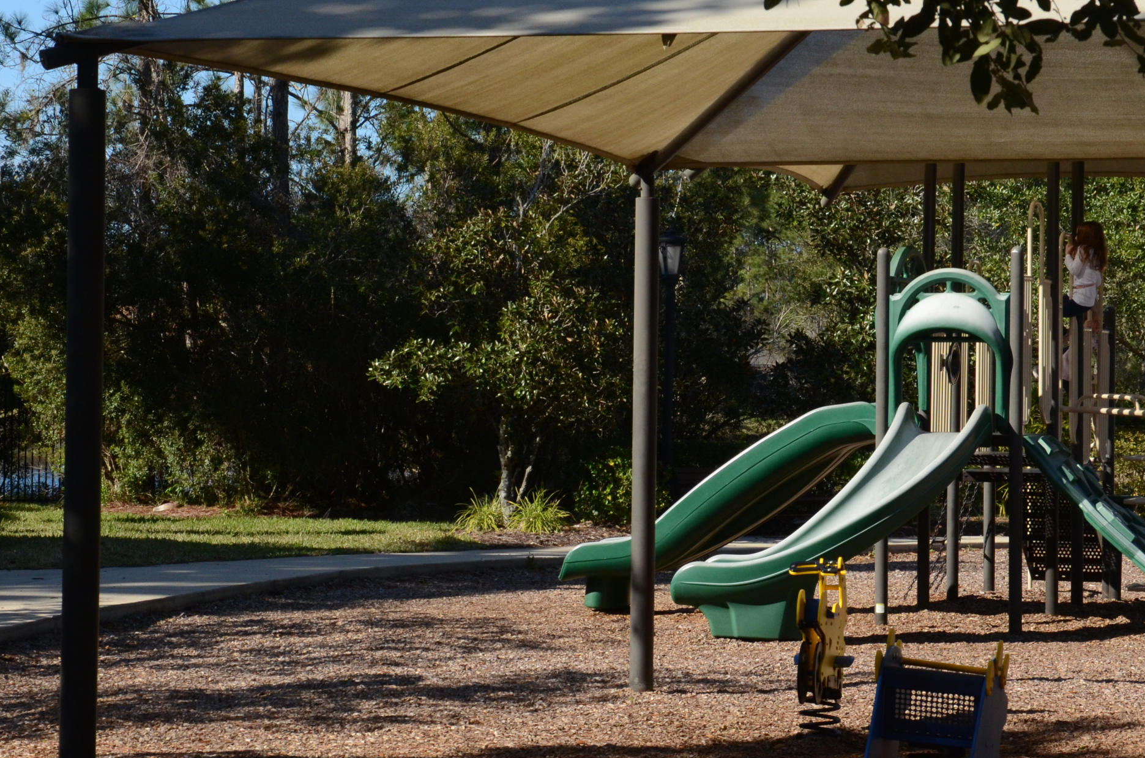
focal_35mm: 101
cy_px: 397
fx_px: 3206
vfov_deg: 13.5
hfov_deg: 20.3
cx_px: 570
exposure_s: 1/1000
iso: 640
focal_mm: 42
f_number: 10
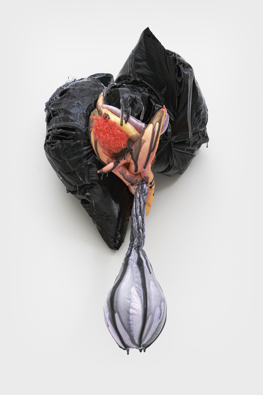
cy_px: 198
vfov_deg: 22.6
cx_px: 132
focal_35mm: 90
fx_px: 988
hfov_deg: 15.2
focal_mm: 90
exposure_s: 1/125
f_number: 8
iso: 400
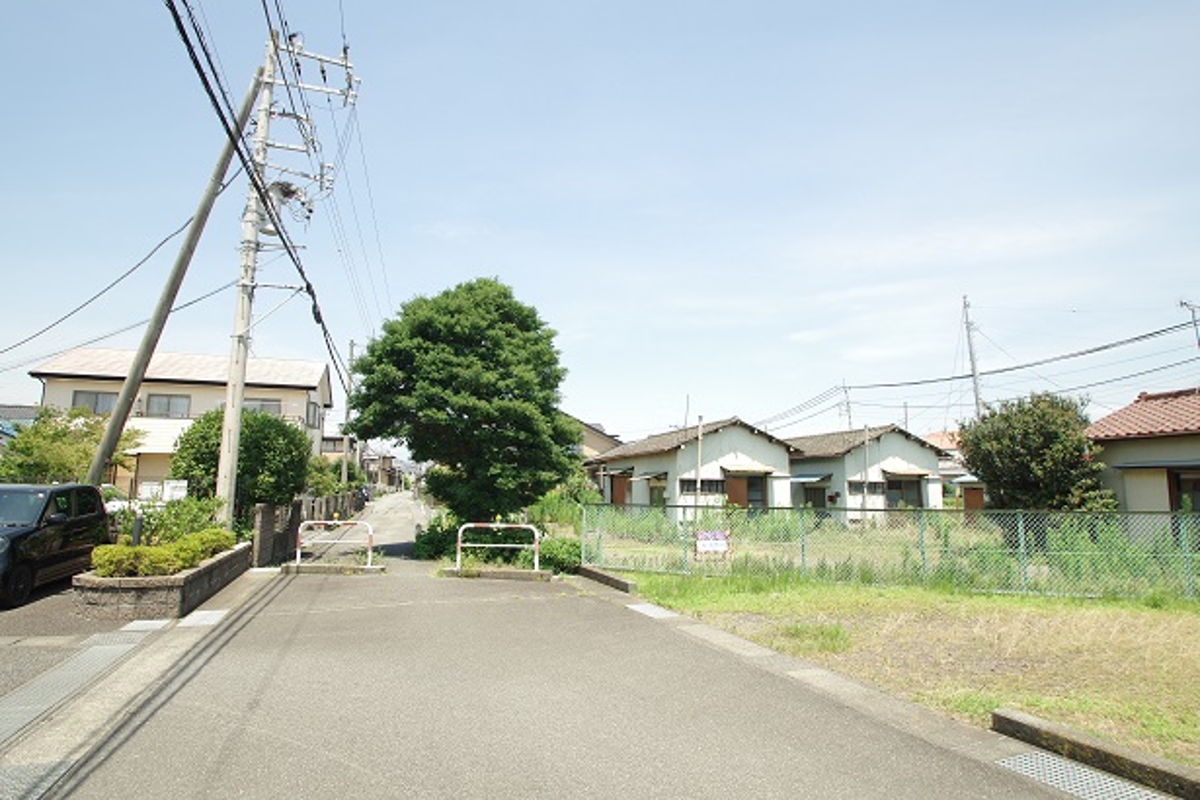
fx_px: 600
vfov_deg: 67.4
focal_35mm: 18
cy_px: 400
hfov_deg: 90.0
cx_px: 600
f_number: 7.1
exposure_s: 1/200
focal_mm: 11.88
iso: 100
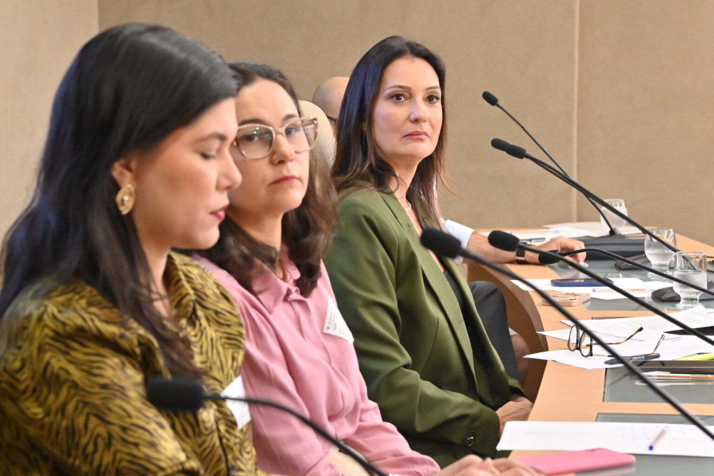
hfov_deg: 19.5
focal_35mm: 105
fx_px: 2082
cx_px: 357
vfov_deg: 13.0
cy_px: 238
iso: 6400
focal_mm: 70
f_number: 6.3
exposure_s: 1/200
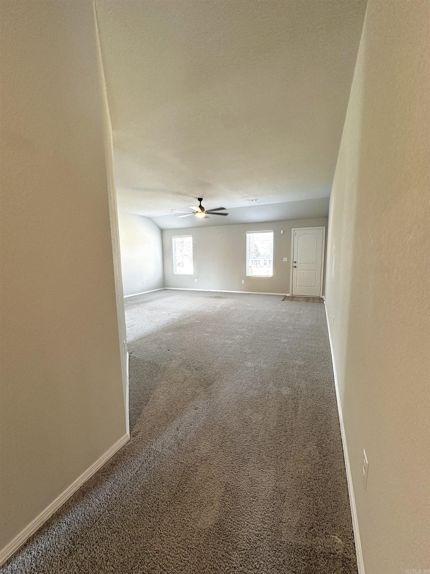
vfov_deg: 102.1
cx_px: 215
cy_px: 287
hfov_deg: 85.7
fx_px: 232
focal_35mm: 14
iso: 200
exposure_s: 1/60
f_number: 2.2
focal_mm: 2.22
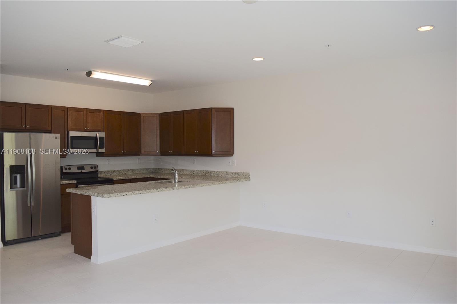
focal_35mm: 27
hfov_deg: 67.4
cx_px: 228
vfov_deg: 47.9
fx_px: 343
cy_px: 152
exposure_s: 1/125
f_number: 5.6
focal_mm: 18
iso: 450
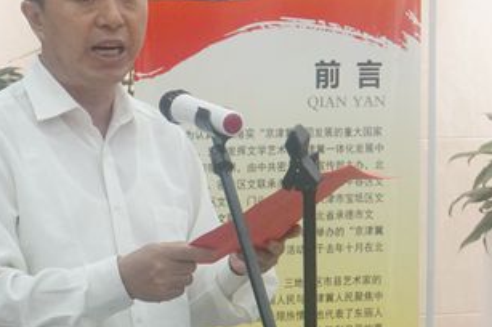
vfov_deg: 8.2
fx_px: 2280
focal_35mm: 167
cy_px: 296
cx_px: -19
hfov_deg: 12.2
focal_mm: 43
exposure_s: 1/125
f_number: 6.3
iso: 3200
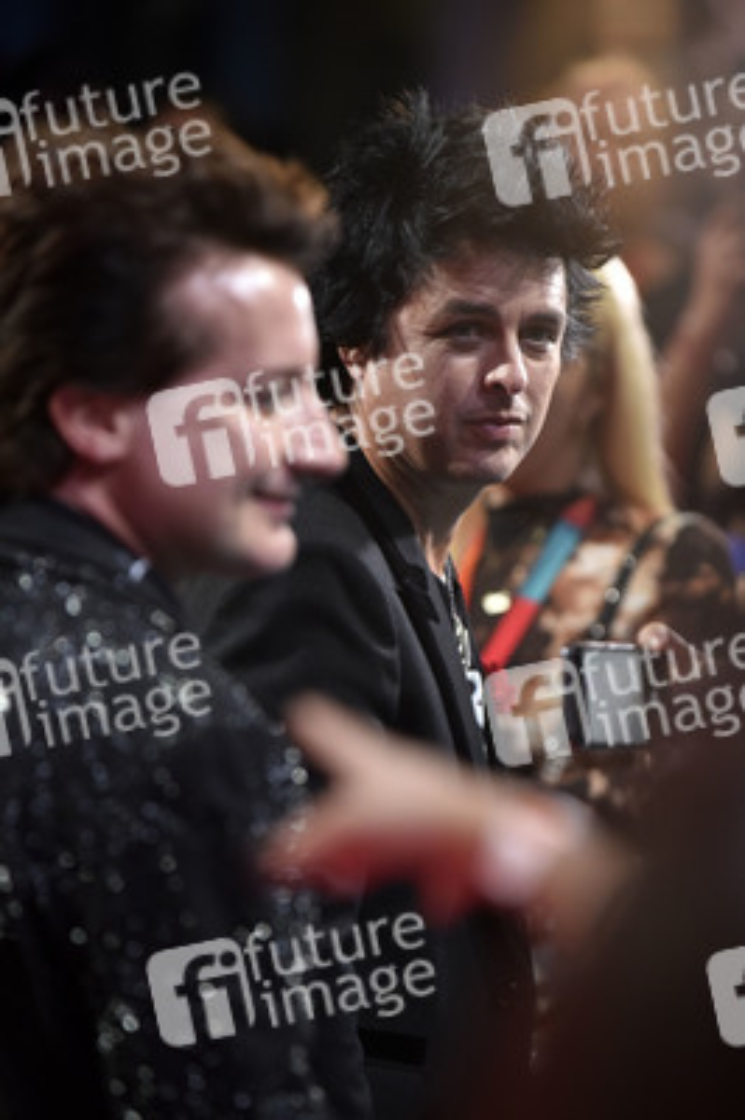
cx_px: 372
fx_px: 6219
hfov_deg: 6.9
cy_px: 560
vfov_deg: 10.3
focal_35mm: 200
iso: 2500
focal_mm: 200
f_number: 3.5
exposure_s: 1/320
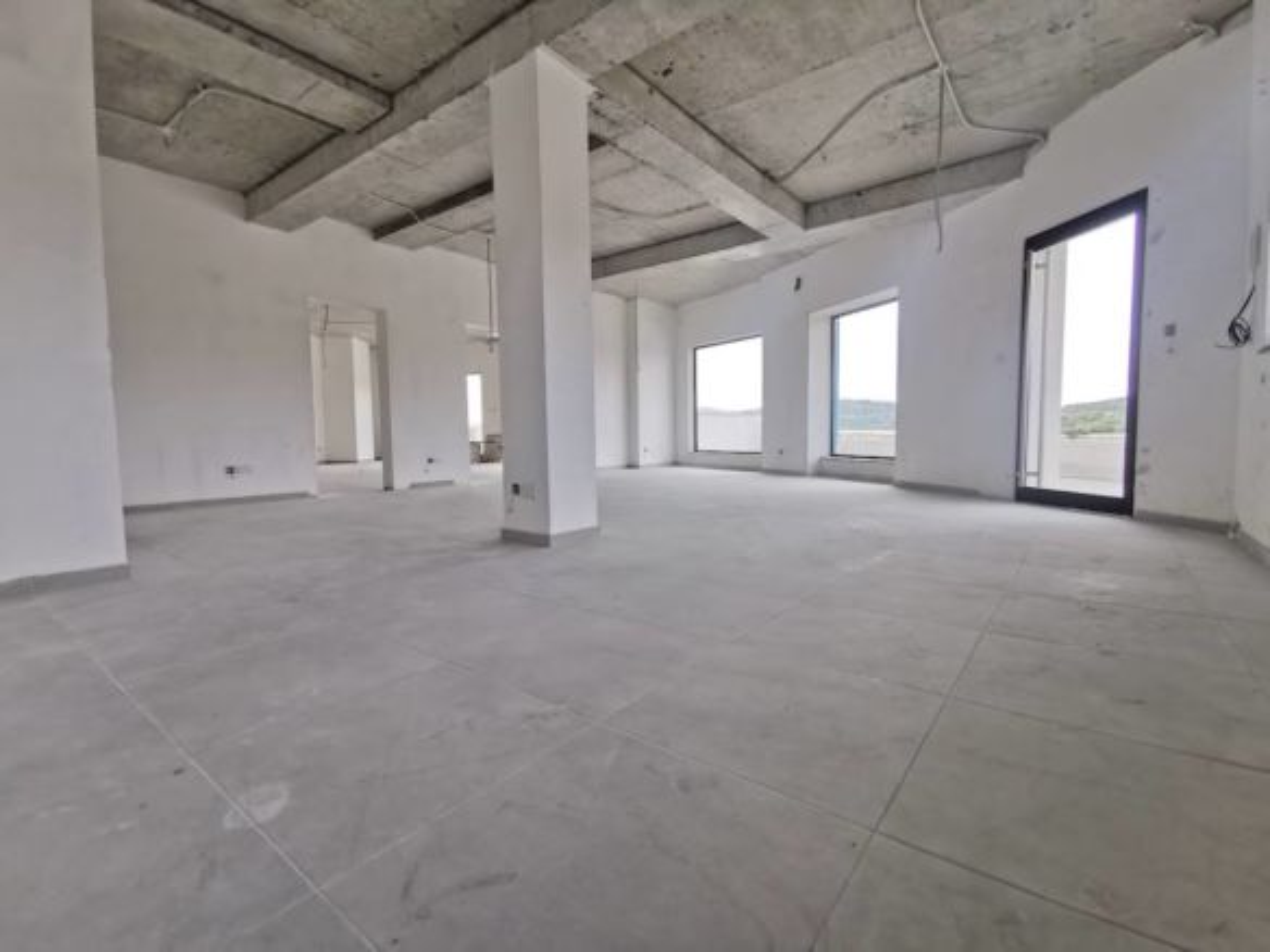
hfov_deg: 94.5
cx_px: 635
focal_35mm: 16
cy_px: 476
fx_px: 587
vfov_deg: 78.1
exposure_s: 1/200
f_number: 2.2
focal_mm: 2.35
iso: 50
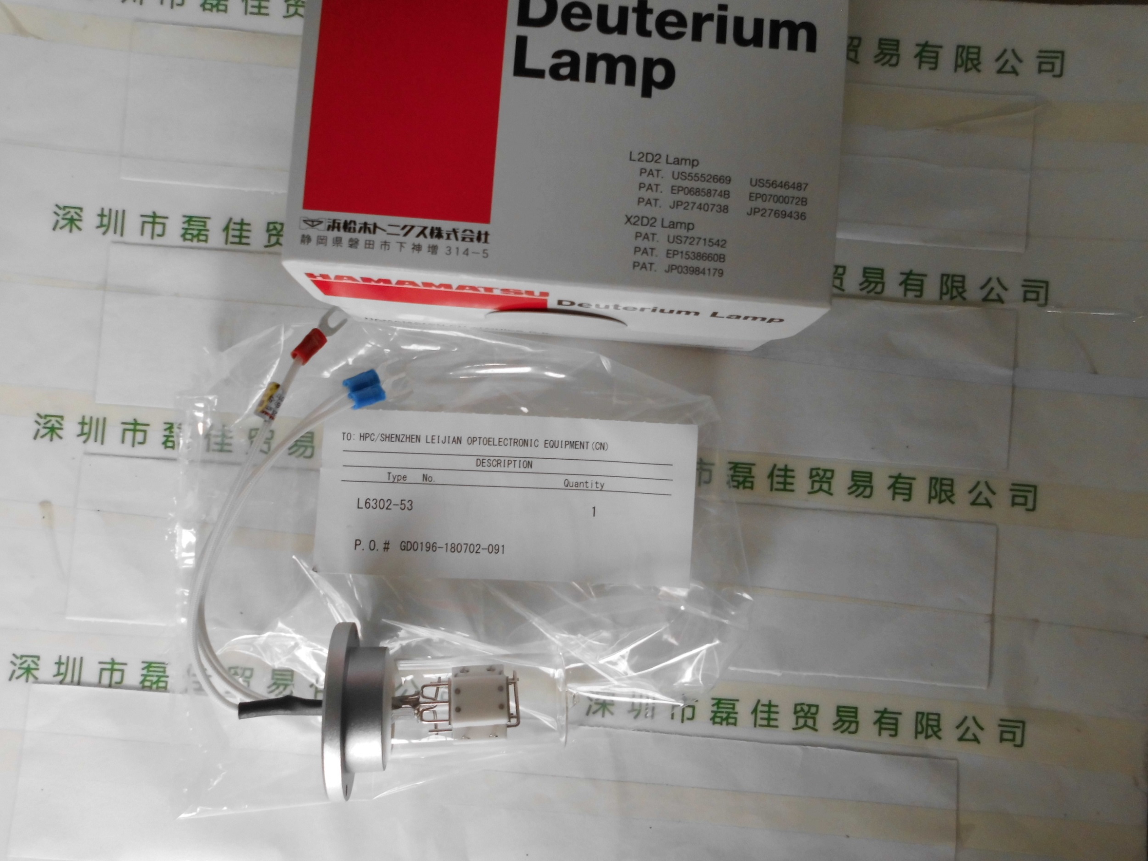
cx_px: 574
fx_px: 862
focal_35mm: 26
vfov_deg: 53.1
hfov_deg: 67.3
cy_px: 430
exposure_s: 1/60
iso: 100
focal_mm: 4.6
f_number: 3.2
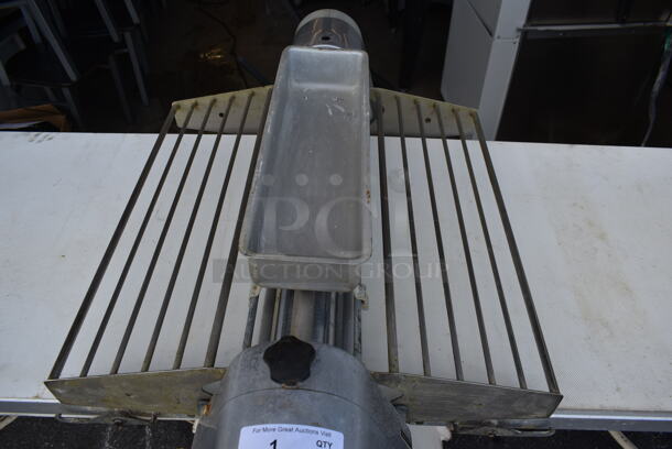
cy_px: 224
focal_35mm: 27
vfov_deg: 48.0
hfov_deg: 67.3
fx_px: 504
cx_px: 336
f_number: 6.3
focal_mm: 18
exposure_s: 1/160
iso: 100
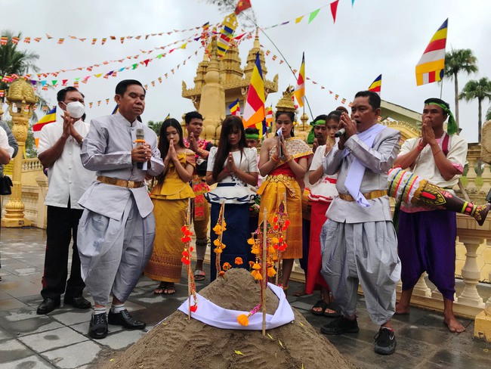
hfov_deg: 63.4
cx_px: 246
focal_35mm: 28
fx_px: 397
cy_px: 184
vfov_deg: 49.8
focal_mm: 3.99
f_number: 1.8
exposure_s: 1/725
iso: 20
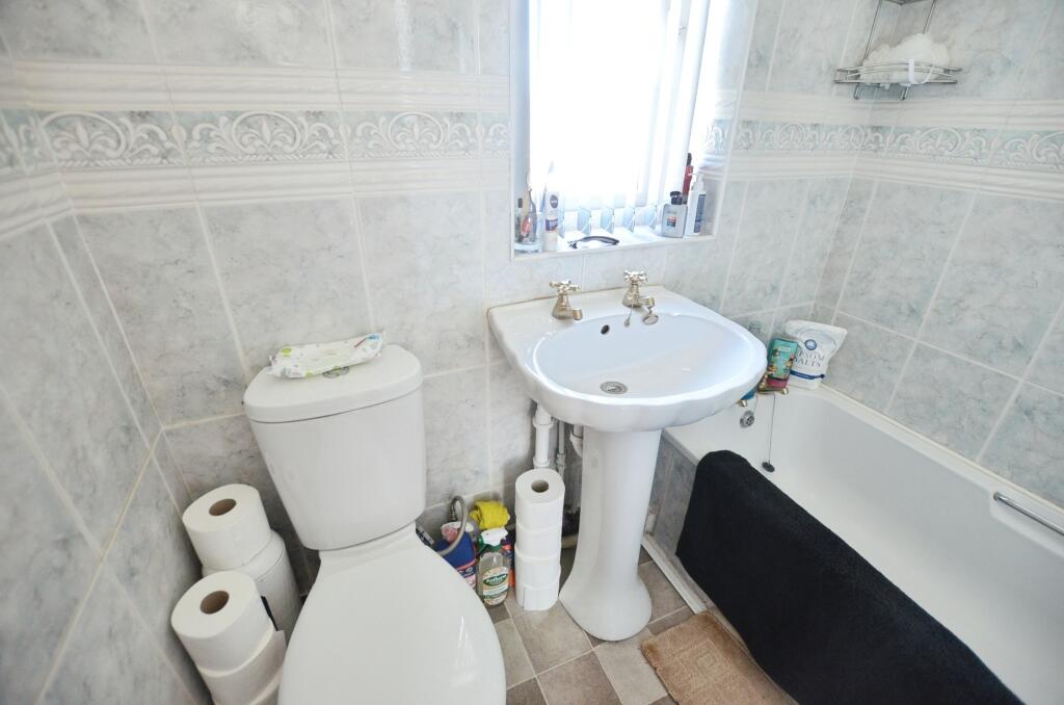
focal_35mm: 15
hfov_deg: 100.5
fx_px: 442
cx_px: 532
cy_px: 352
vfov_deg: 77.1
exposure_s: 1/50
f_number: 3.5
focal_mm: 10
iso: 800
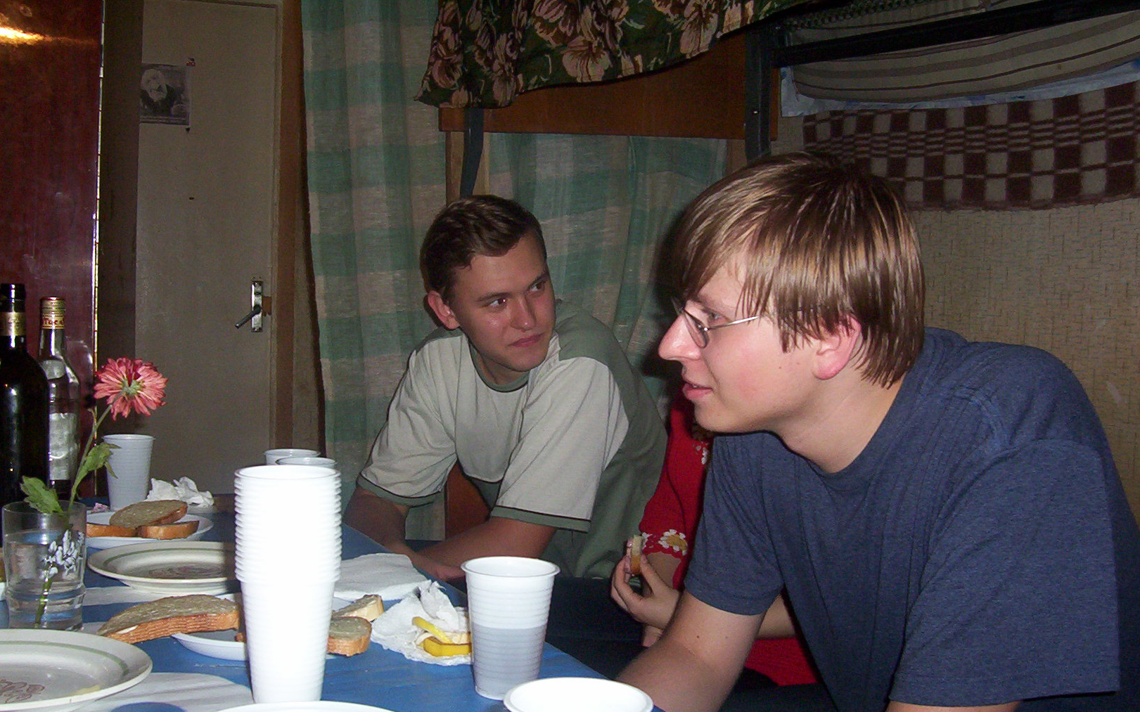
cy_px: 408
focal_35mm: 46
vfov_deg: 28.0
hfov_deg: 43.5
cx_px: 571
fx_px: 1429
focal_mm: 5.77
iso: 140
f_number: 2.73
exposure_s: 1/60
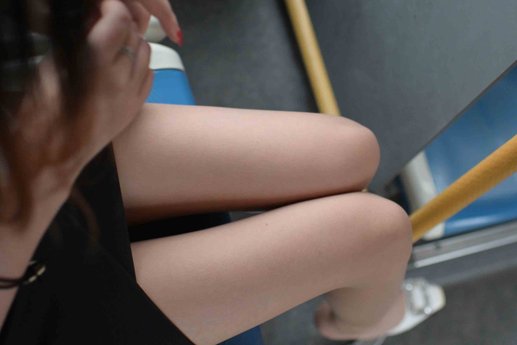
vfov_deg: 24.6
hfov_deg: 36.0
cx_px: 335
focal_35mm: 55
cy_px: 150
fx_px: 790
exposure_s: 1/200
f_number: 2.2
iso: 2800
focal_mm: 35
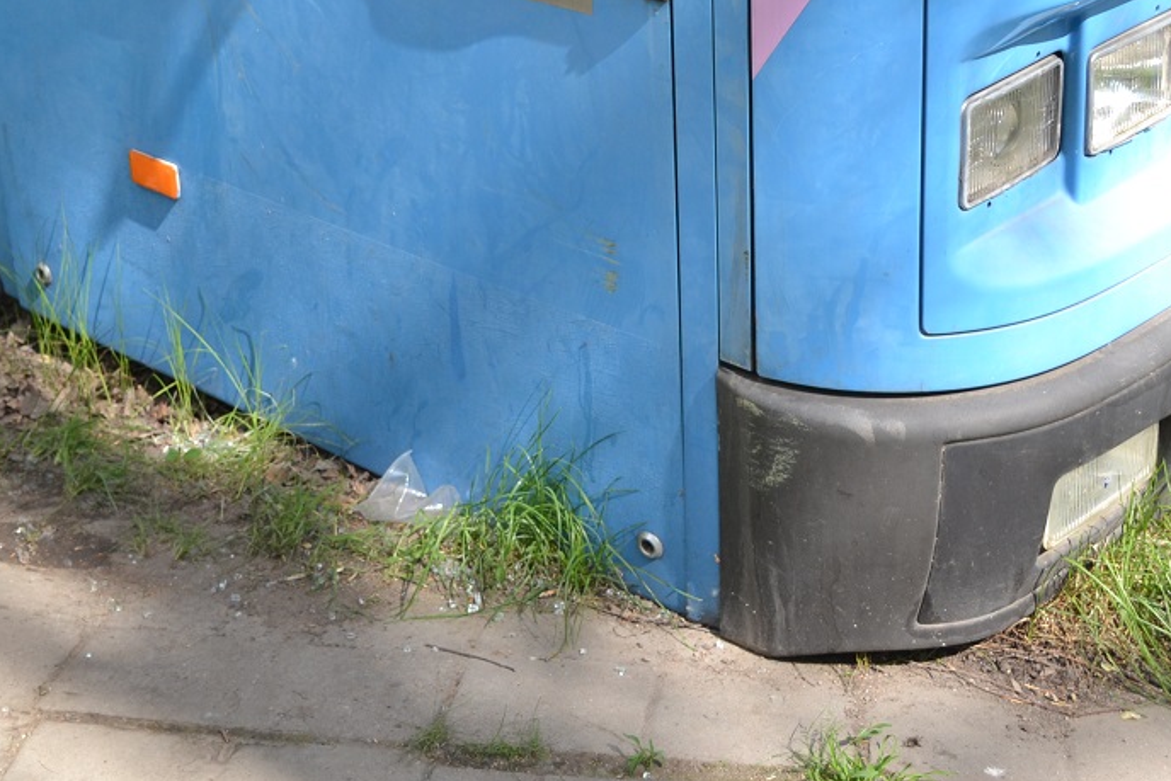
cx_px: 551
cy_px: 107
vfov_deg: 19.7
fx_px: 2212
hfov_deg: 29.6
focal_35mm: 68
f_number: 4.2
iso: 400
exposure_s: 1/800
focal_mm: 26
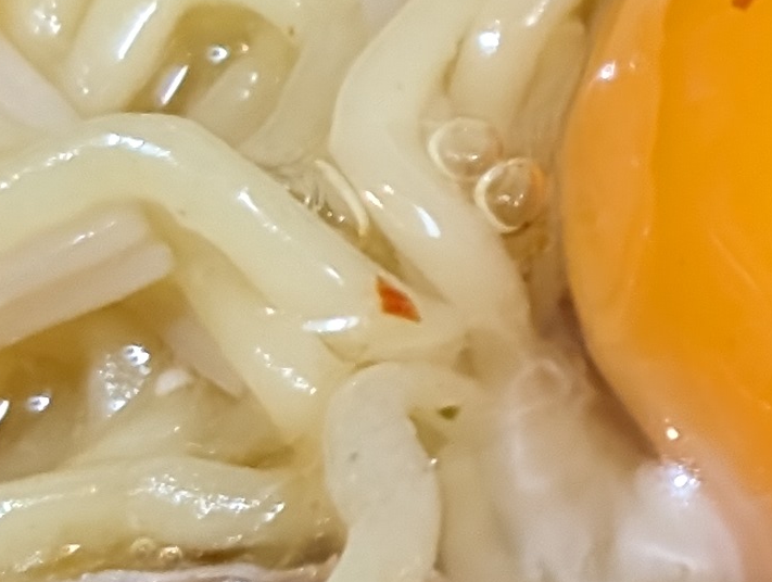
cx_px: 1421
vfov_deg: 5.3
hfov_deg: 6.9
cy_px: -73
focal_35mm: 281
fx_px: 6278
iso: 217
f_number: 1.68
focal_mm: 6.9
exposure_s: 1/24
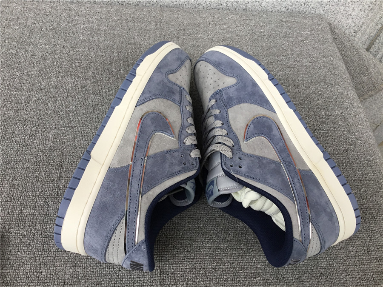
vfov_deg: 45.4
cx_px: 192
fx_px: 343
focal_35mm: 31
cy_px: 144
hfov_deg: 58.4
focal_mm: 3.3
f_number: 2.4
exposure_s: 1/100
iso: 25
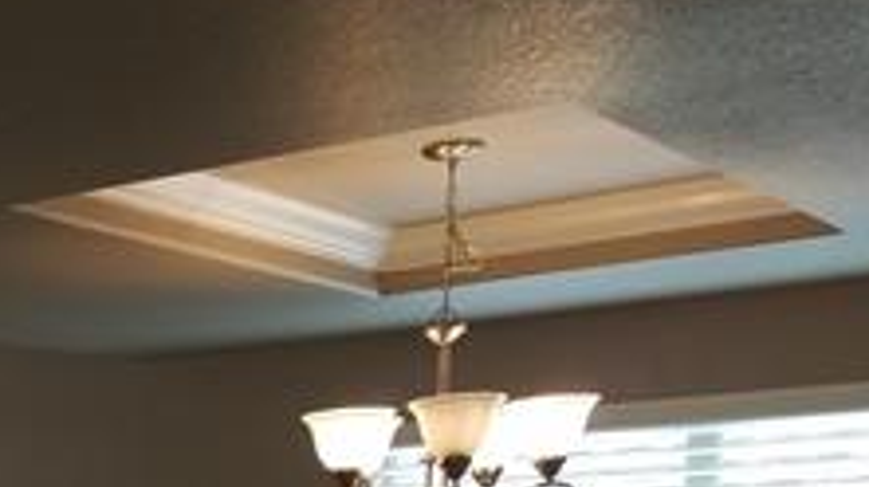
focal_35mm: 82
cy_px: 886
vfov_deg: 13.2
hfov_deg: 22.4
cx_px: -346
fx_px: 1888
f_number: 1.7
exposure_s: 1/60
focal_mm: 4.2
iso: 64
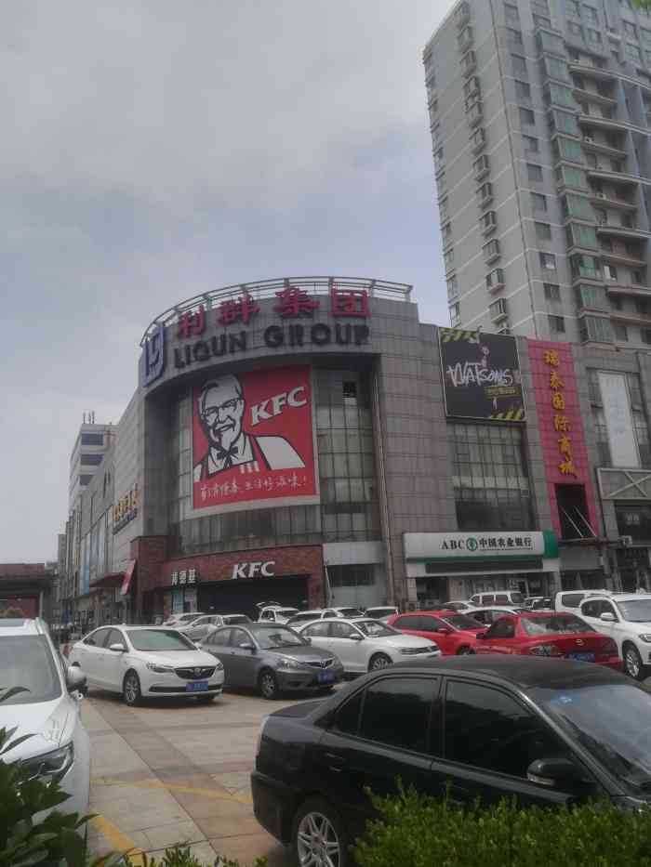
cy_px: 434
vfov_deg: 67.3
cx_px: 326
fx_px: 652
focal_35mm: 26
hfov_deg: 53.1
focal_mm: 3.83
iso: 50
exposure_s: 1/1250
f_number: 2.2
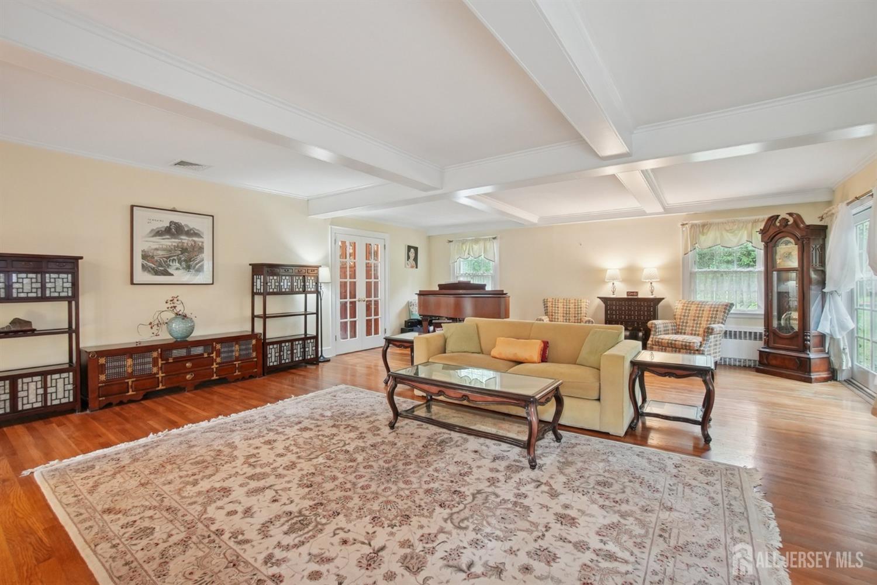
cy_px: 292
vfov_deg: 77.3
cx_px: 438
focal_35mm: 15
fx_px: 365
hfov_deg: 100.4
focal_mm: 10
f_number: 9
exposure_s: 1/6
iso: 1250
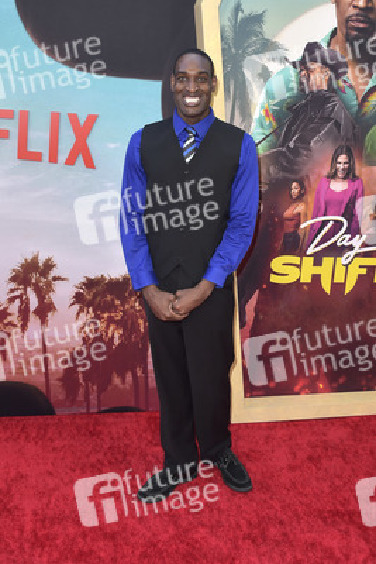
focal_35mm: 32
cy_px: 282
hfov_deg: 41.1
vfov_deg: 58.7
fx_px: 501
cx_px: 188
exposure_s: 1/250
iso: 500
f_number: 5.6
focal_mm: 32
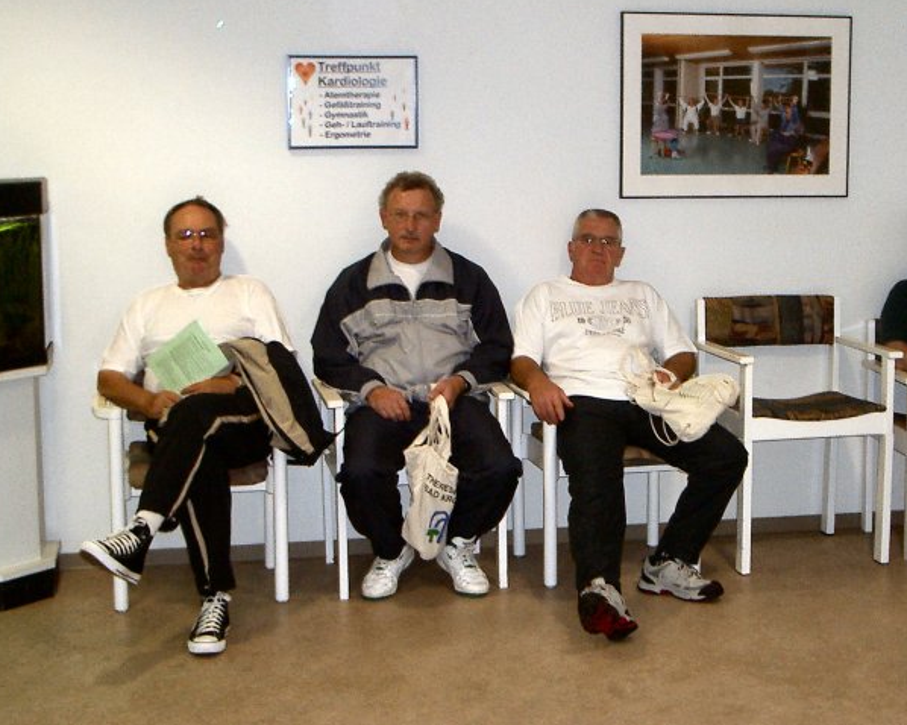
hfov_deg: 29.4
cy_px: 341
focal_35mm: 64
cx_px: 592
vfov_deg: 23.8
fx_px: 1717
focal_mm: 8.2
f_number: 3.1
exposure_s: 1/40
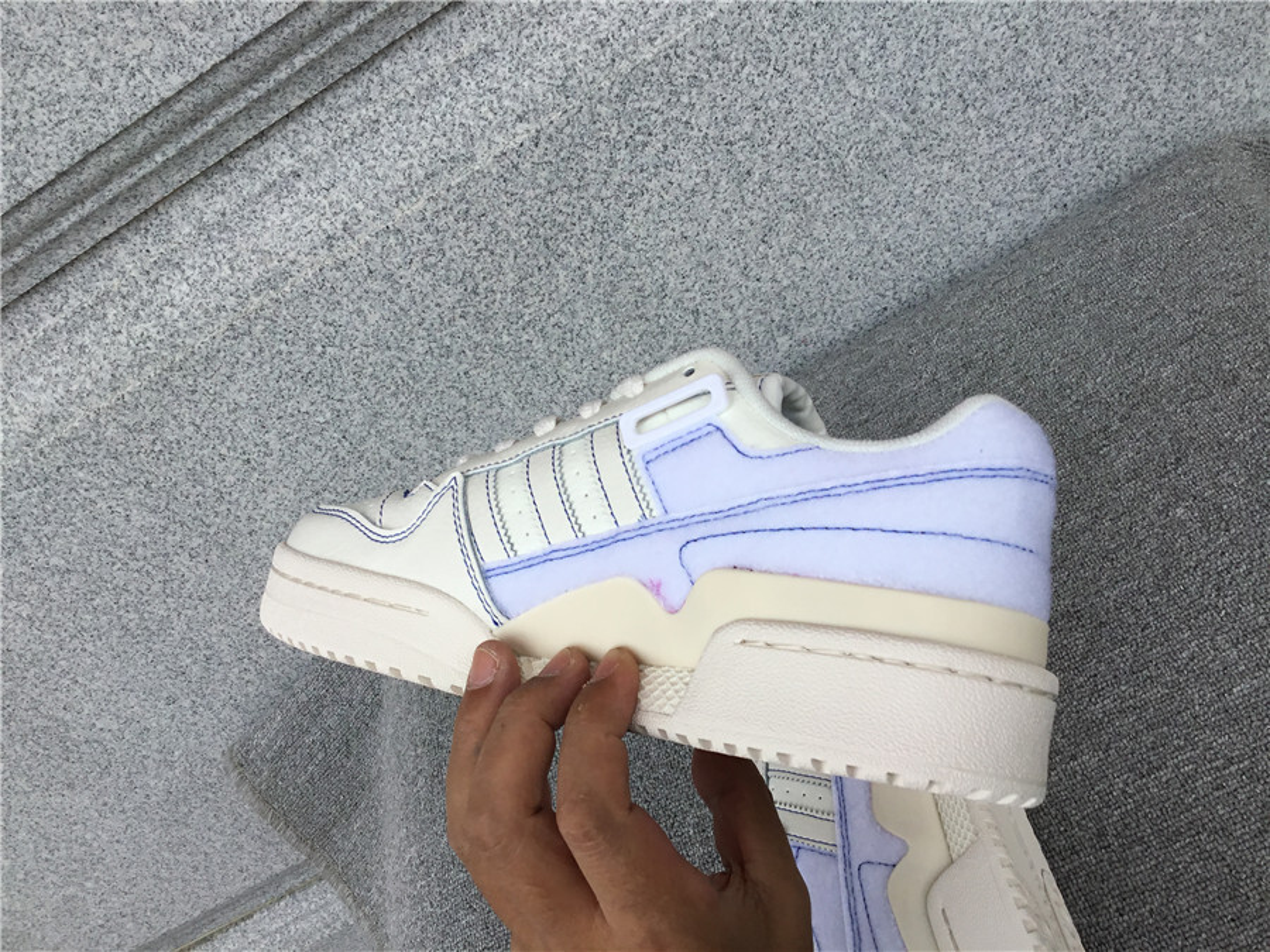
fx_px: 1137
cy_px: 476
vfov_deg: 45.4
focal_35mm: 31
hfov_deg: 58.4
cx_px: 635
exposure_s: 1/512
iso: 25
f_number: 2.4
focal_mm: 3.3
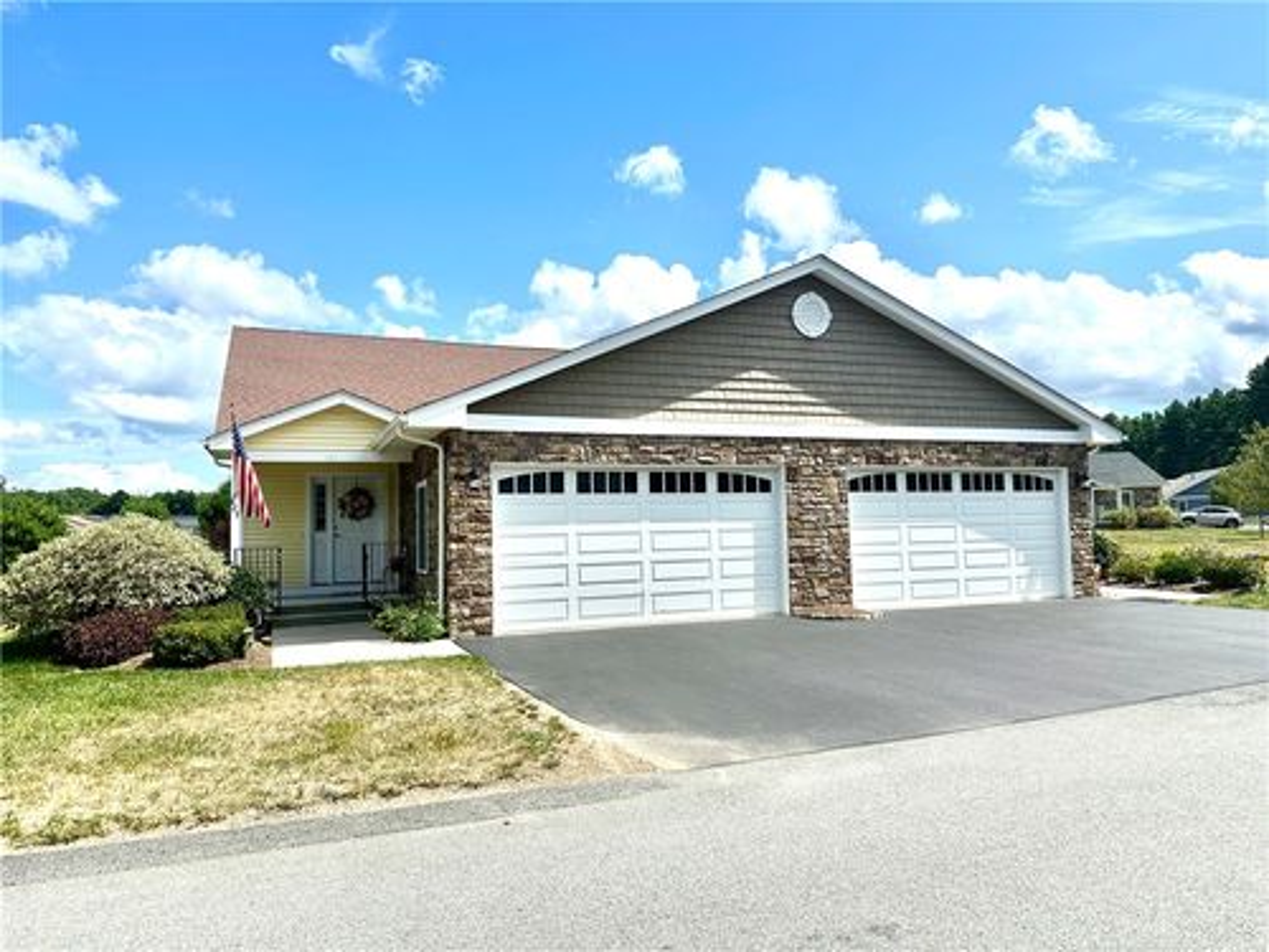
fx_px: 880
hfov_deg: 71.6
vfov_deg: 56.8
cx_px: 634
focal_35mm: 24
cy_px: 476
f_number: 1.78
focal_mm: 6.86
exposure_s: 1/6623
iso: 80
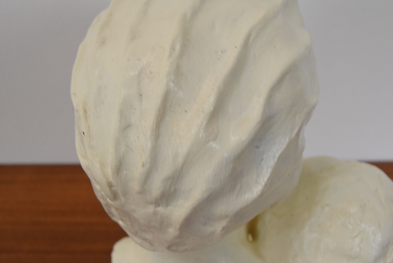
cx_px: 196
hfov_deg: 43.6
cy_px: 132
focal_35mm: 45
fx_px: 492
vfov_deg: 29.9
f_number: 7.1
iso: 1600
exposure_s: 1/200
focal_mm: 30
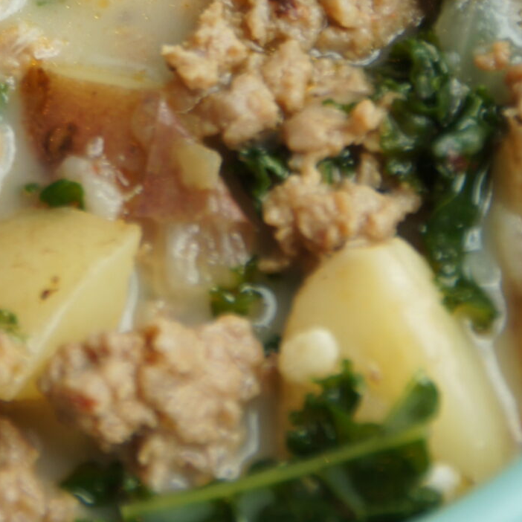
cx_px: 53
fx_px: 7131
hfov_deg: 4.2
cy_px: -198
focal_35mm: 418
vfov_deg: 4.2
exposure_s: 1/8
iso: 100
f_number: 7.1
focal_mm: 90
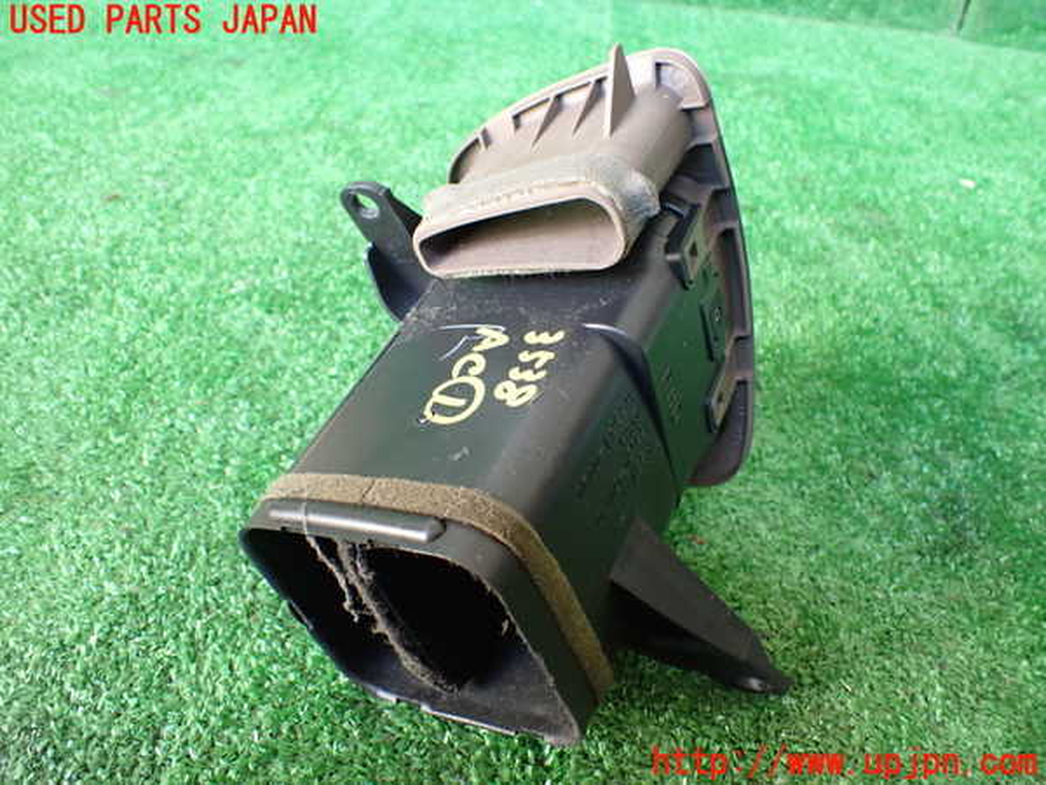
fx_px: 907
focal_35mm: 30
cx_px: 523
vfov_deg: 46.8
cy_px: 392
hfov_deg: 60.0
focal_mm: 5.4
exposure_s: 1/100
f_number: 2.3
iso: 800
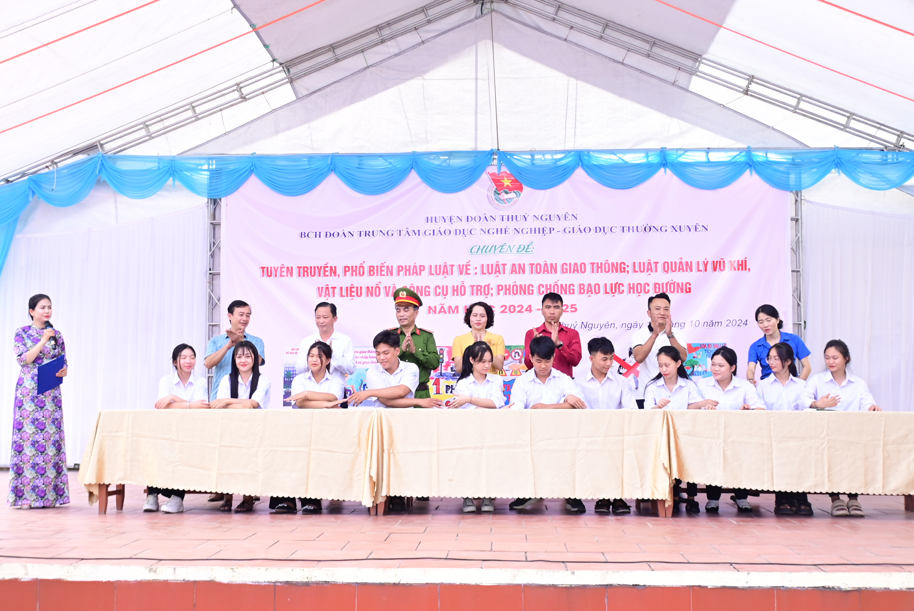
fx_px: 1220
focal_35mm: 48
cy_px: 306
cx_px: 457
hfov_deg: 41.1
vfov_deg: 28.1
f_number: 4
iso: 640
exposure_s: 1/200
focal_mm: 32
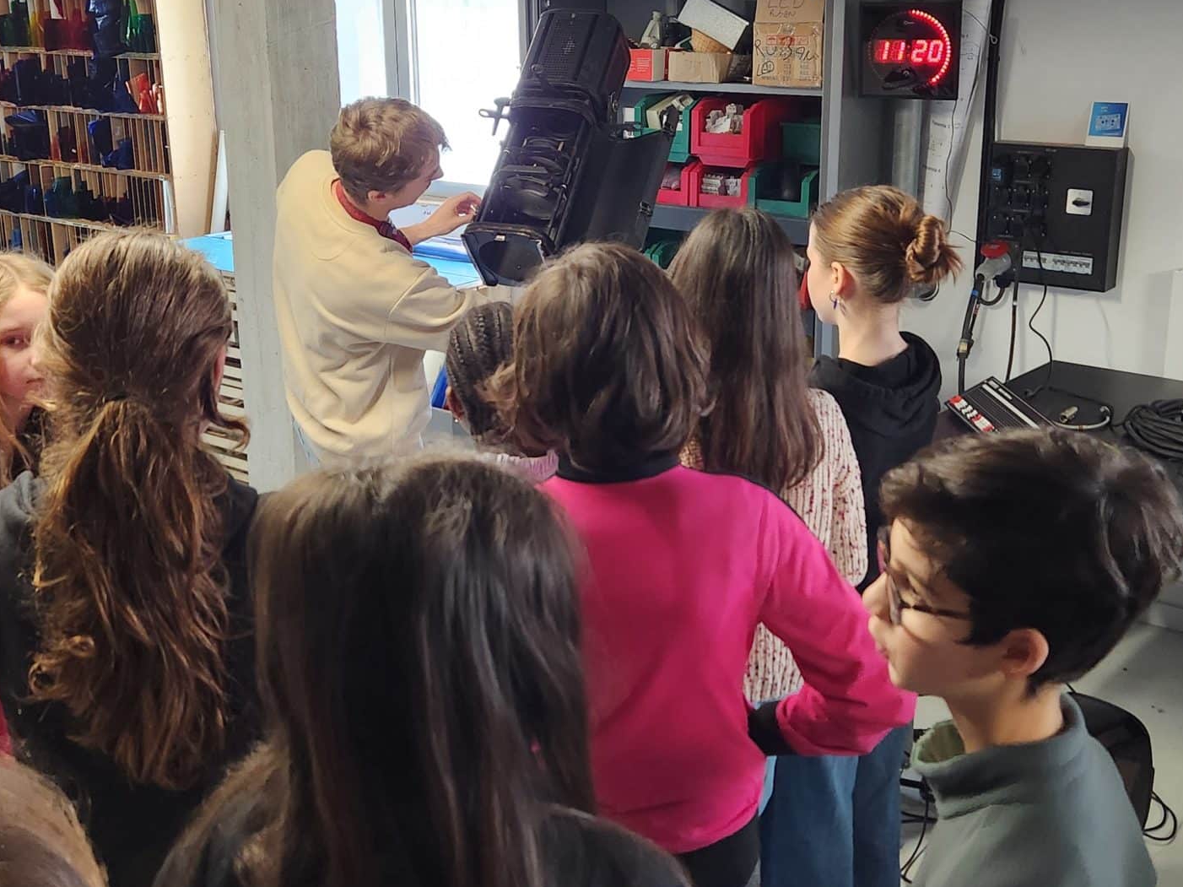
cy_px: 371
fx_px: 1435
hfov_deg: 44.8
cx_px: 642
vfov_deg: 34.3
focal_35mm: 42
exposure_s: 1/120
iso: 320
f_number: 1.8
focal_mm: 5.4
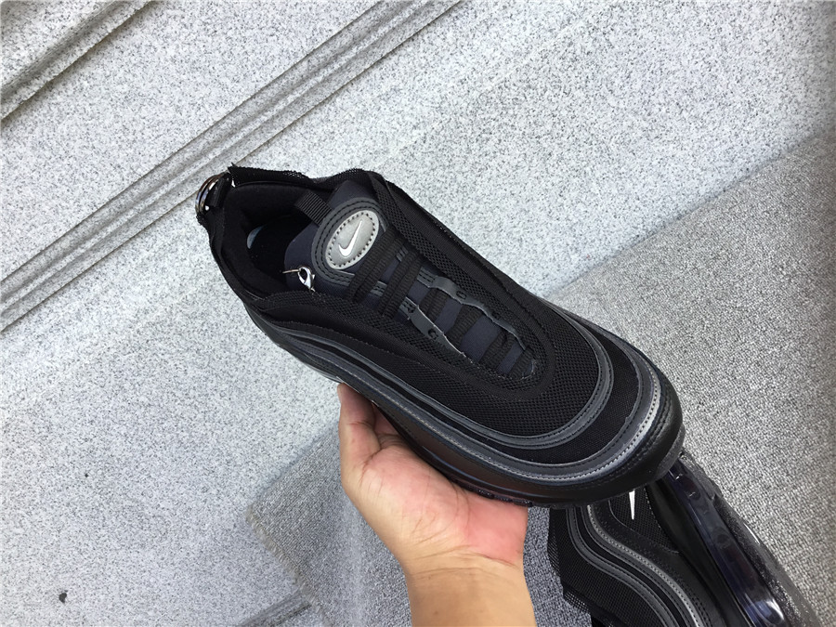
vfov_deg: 45.4
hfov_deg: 58.4
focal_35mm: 31
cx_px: 418
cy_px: 314
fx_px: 749
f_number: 2.4
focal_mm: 3.3
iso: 25
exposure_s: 1/196
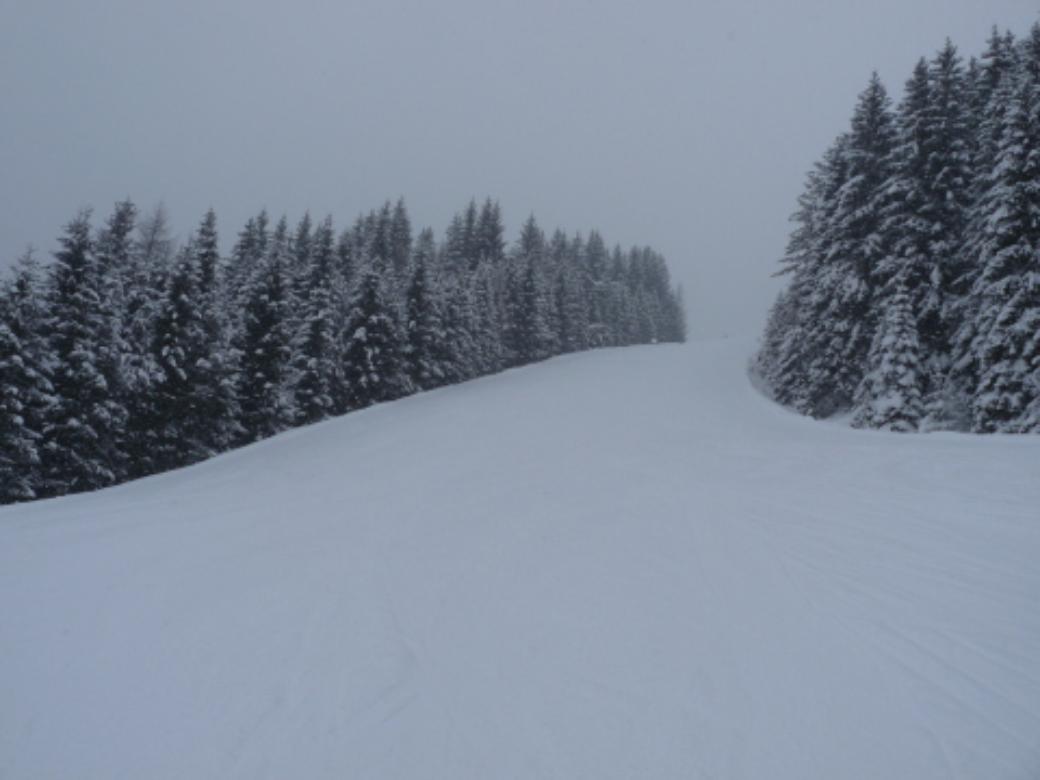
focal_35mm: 27
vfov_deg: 51.4
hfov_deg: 65.3
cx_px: 520
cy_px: 390
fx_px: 811
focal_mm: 4.8
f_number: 5
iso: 100
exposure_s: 1/800
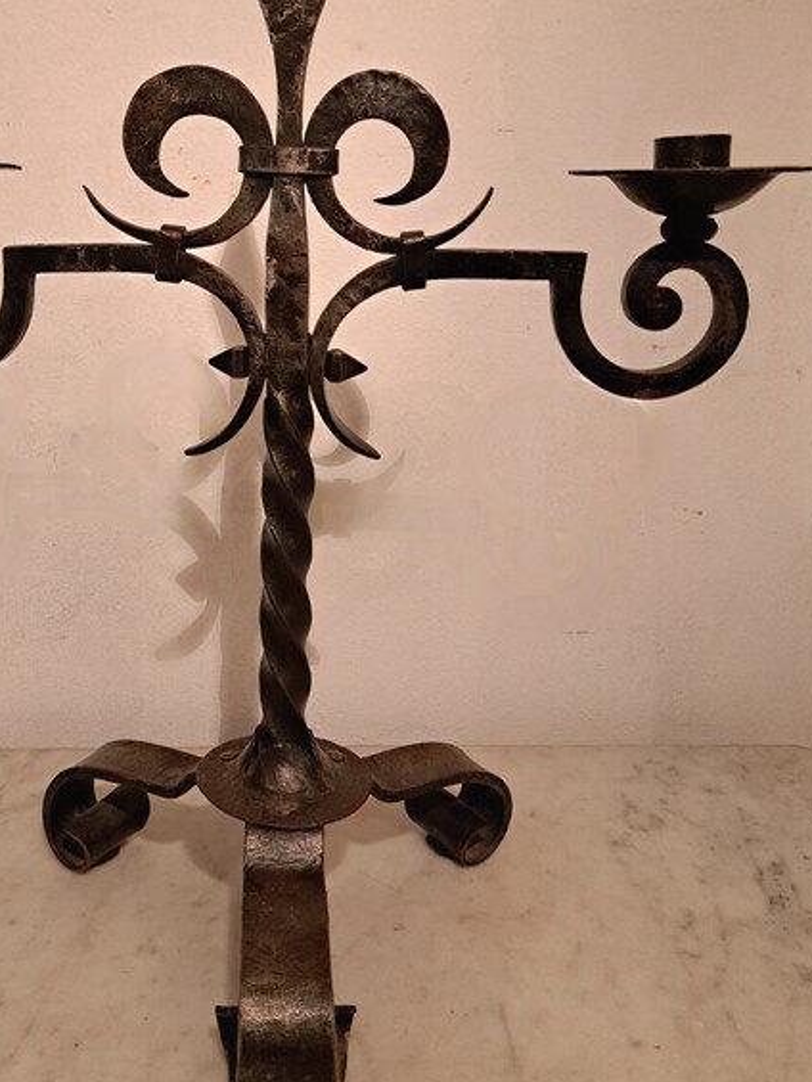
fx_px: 1063
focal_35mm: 34
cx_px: 295
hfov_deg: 41.4
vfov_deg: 53.6
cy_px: 444
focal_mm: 5.23
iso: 320
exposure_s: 1/50
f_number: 1.8
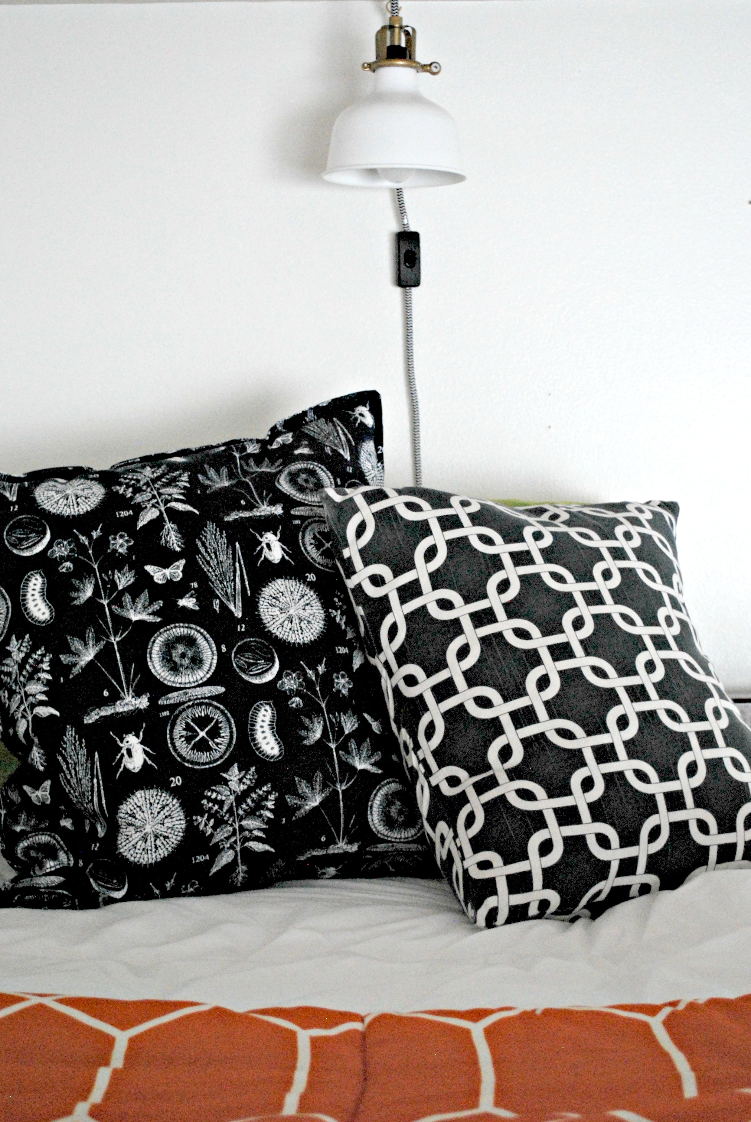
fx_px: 1684
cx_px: 376
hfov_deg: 25.1
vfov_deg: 36.8
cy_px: 561
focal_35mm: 54
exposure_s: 1/4
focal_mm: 36
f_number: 5.3
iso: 1600
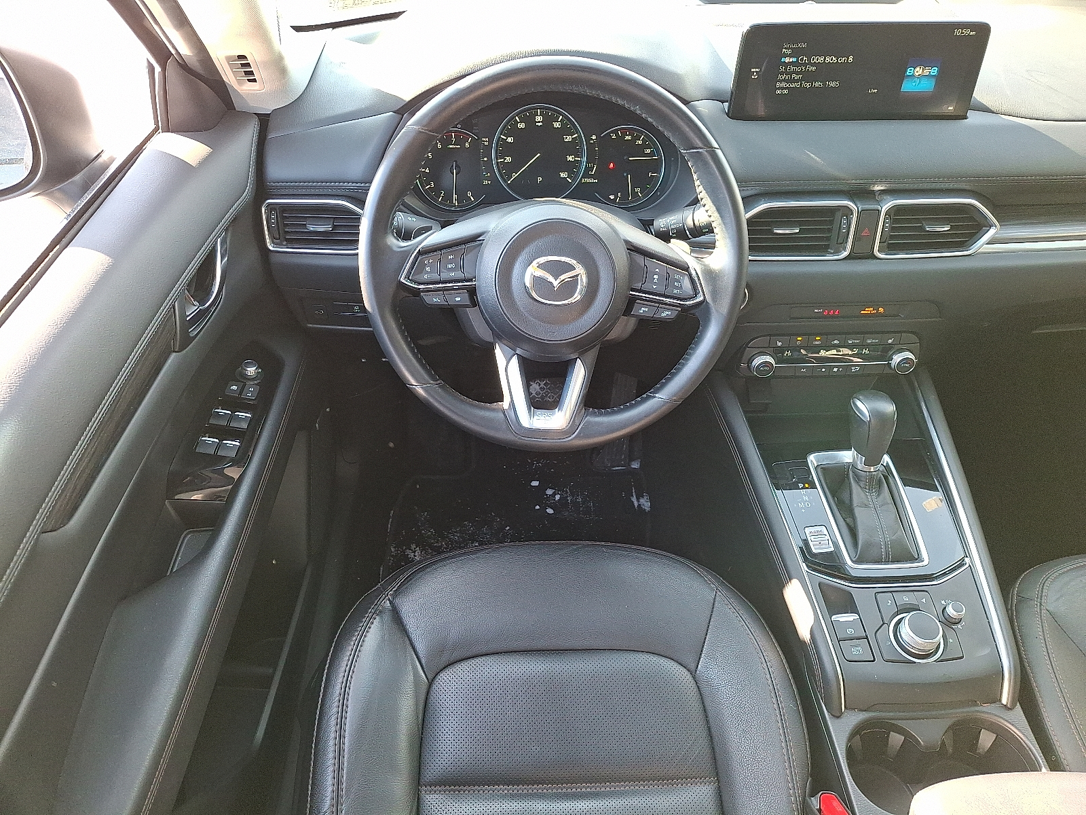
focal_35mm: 25
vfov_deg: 54.9
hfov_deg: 69.4
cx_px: 543
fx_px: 784
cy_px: 408
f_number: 1.8
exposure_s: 1/120
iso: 69
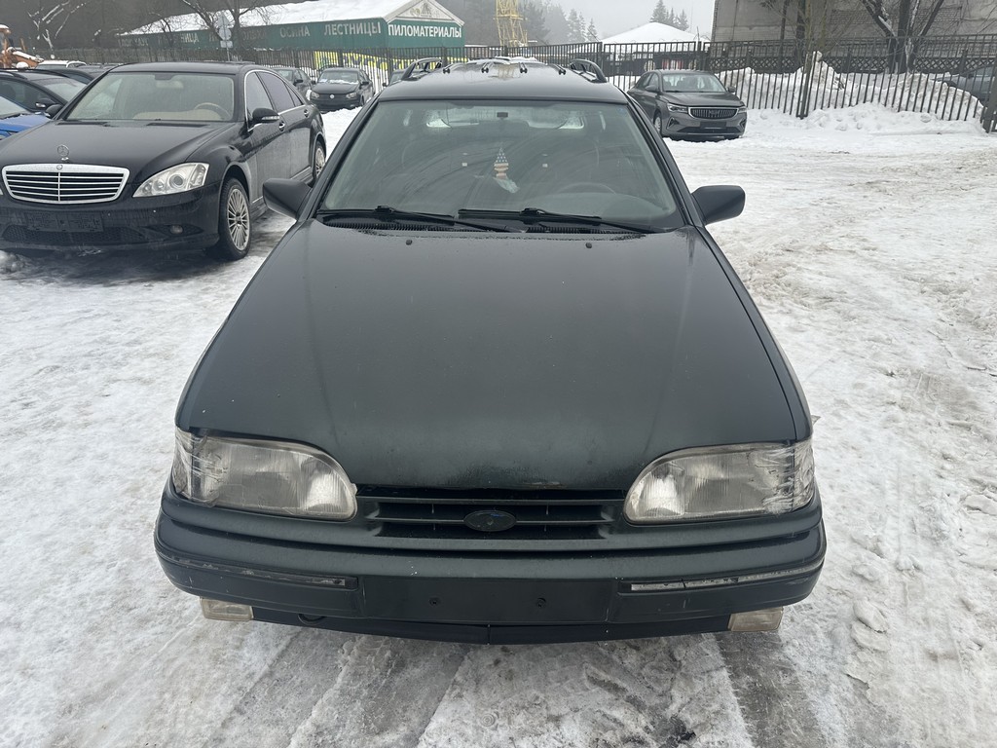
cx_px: 498
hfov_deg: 71.6
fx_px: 691
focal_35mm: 24
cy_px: 374
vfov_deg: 56.8
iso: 80
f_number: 1.78
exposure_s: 1/580
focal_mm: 6.86
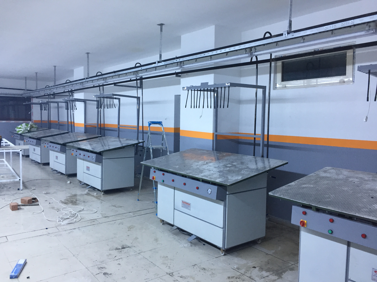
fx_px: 316
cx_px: 188
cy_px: 141
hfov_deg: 61.7
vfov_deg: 48.2
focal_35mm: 29
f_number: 2.2
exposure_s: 1/33
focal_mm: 4.15
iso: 125
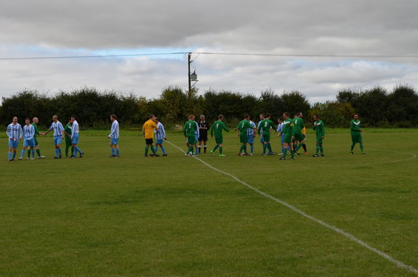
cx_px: 209
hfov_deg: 30.6
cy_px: 138
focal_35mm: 66
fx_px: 765
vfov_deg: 20.5
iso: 100
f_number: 8
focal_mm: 44
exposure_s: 1/200
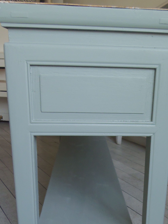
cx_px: 100
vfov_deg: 44.2
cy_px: 148
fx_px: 272
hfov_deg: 34.3
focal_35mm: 42
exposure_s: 1/30
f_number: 2.9
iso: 80
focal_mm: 4.3
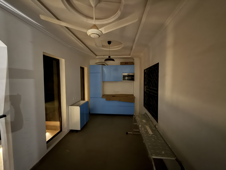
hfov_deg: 102.1
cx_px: 113
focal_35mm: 14
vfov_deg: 85.7
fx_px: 91
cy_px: 85
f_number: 2.2
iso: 1250
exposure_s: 1/4
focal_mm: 2.22
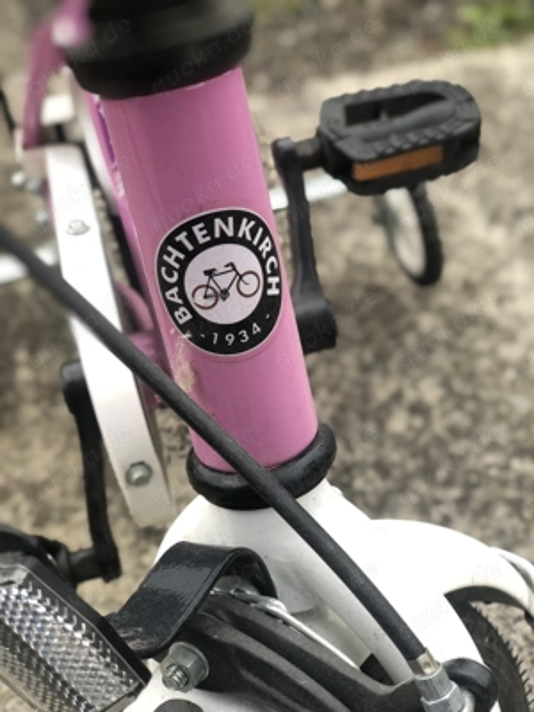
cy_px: 356
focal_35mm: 52
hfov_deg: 28.0
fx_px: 1070
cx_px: 267
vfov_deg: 36.8
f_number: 2.4
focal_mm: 6
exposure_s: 1/60
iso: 16
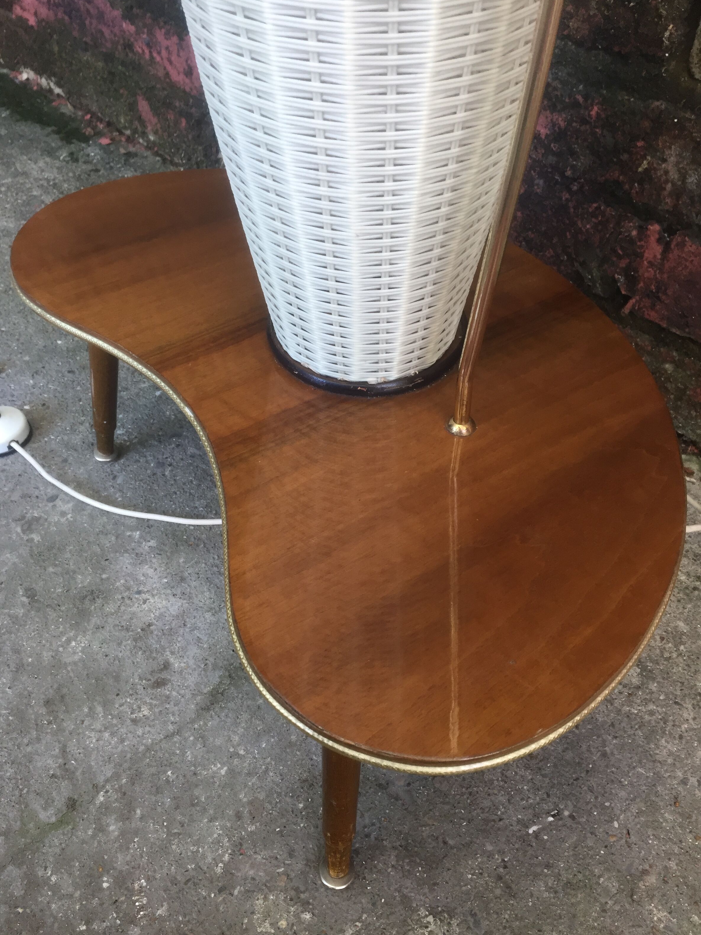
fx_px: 810
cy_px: 461
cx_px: 339
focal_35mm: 30
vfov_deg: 60.0
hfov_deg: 46.8
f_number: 2.2
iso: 40
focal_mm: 4.15
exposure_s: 1/33
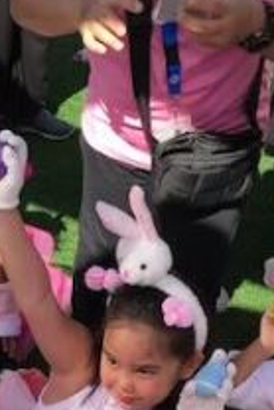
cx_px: 43
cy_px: 514
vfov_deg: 22.0
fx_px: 957
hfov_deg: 16.1
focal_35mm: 84
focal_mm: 3.99
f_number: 1.8
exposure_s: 1/1008
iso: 20
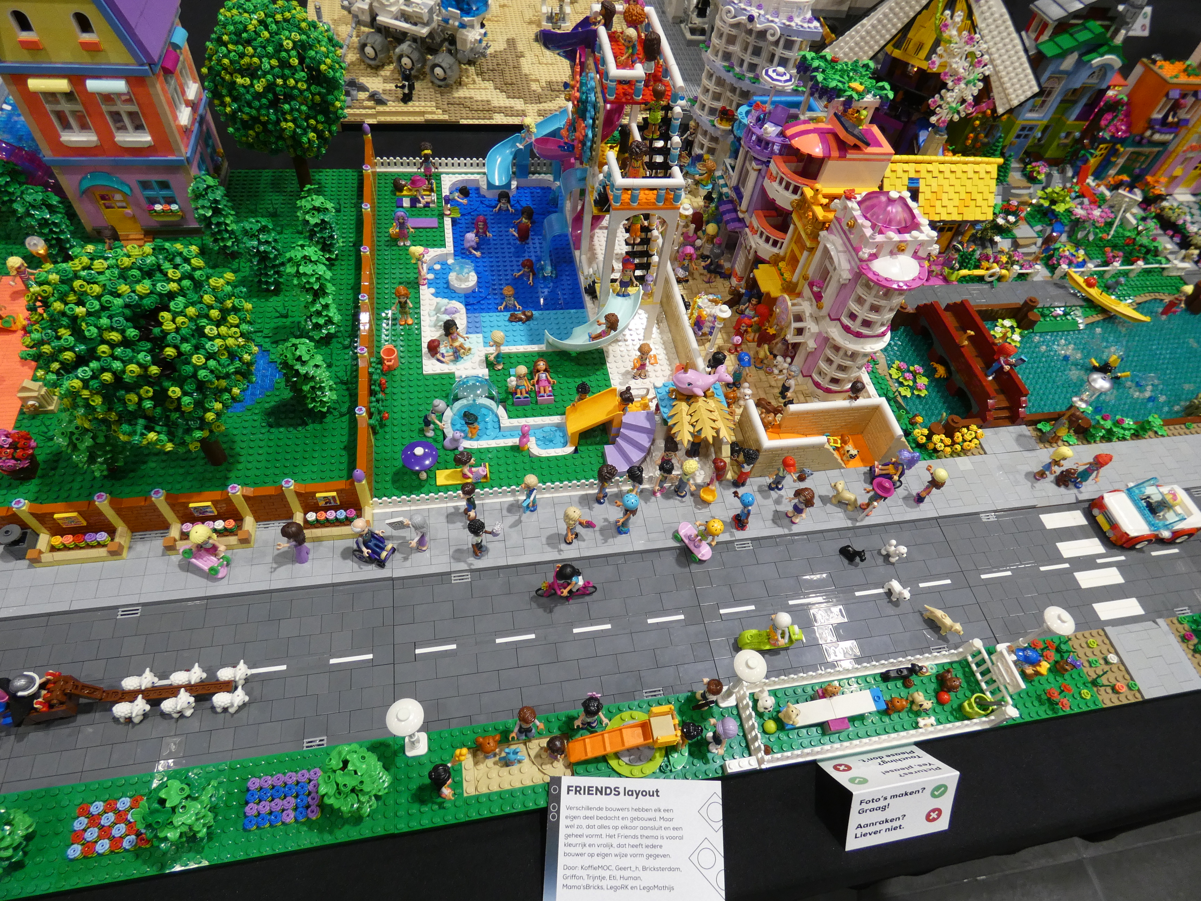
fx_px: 694
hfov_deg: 81.7
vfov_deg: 66.0
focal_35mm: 20
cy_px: 450
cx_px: 600
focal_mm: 3.6
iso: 200
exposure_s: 1/60
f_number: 2.8
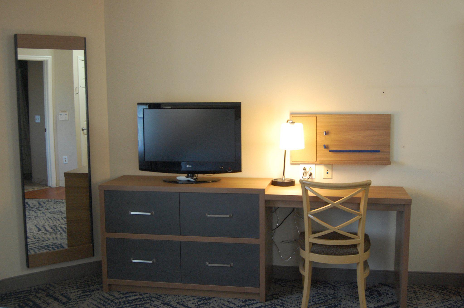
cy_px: 154
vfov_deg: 34.2
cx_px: 232
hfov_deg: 49.6
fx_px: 502
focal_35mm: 39
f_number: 6.3
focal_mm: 26
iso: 800
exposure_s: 1/13
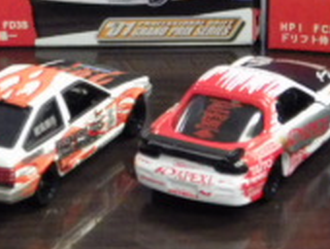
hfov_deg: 8.9
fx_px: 2119
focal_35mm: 222
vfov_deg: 6.7
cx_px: 128
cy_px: -10
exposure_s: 1/40
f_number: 4
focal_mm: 10.7
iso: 800
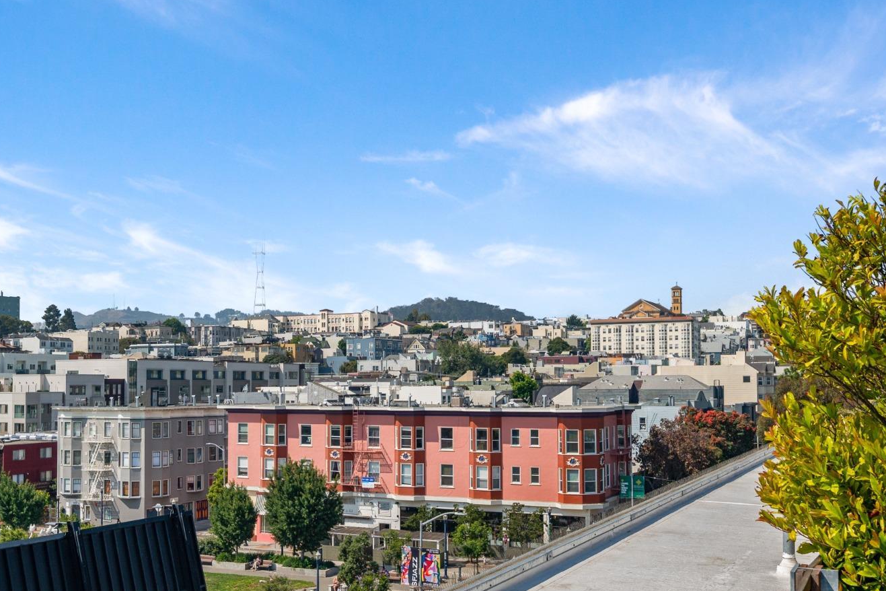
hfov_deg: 47.3
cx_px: 387
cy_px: 312
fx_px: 1009
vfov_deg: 32.6
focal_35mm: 41
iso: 200
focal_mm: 24
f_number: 9
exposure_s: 1/1000
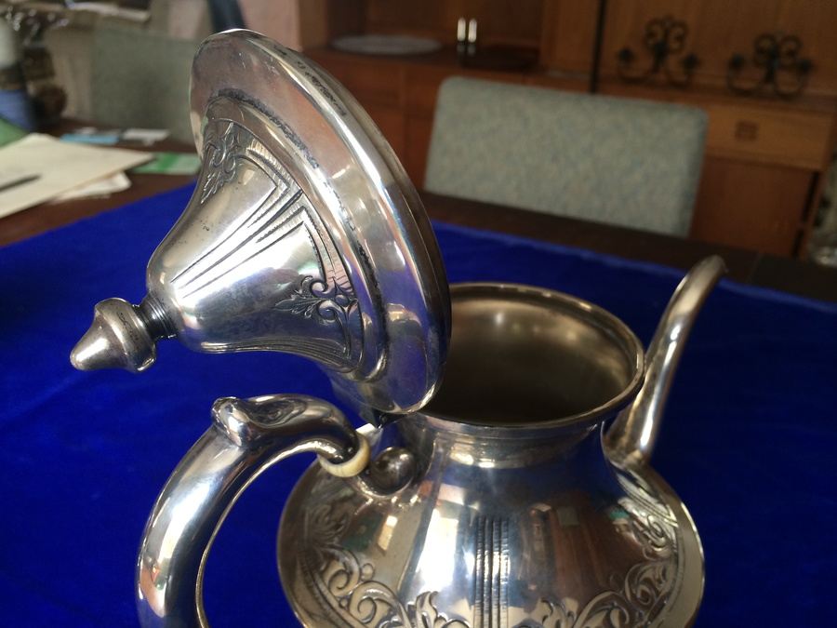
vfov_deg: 46.8
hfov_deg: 60.0
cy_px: 314
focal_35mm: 30
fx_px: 725
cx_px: 418
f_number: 2.2
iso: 80
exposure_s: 1/30
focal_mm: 4.12
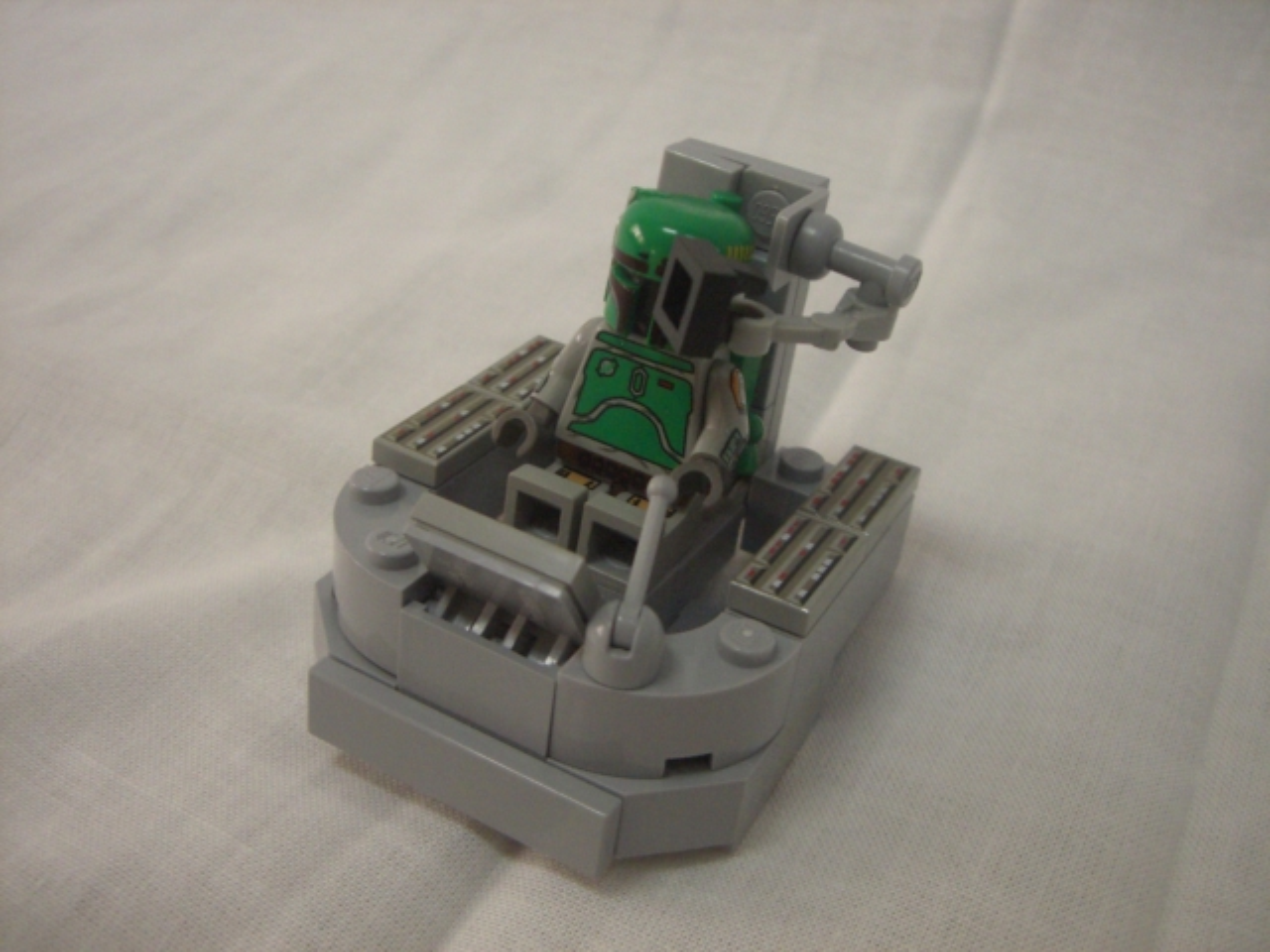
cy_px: 476
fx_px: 1394
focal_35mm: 38
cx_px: 635
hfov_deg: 49.0
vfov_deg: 37.7
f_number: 2.7
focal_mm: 6.2
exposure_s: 1/50
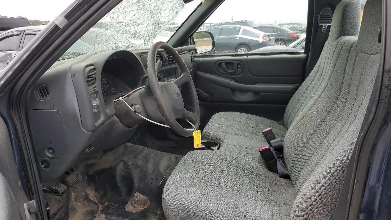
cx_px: 194
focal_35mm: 29
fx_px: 301
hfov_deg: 66.1
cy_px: 119
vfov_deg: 40.1
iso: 50
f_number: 1.5
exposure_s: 1/244
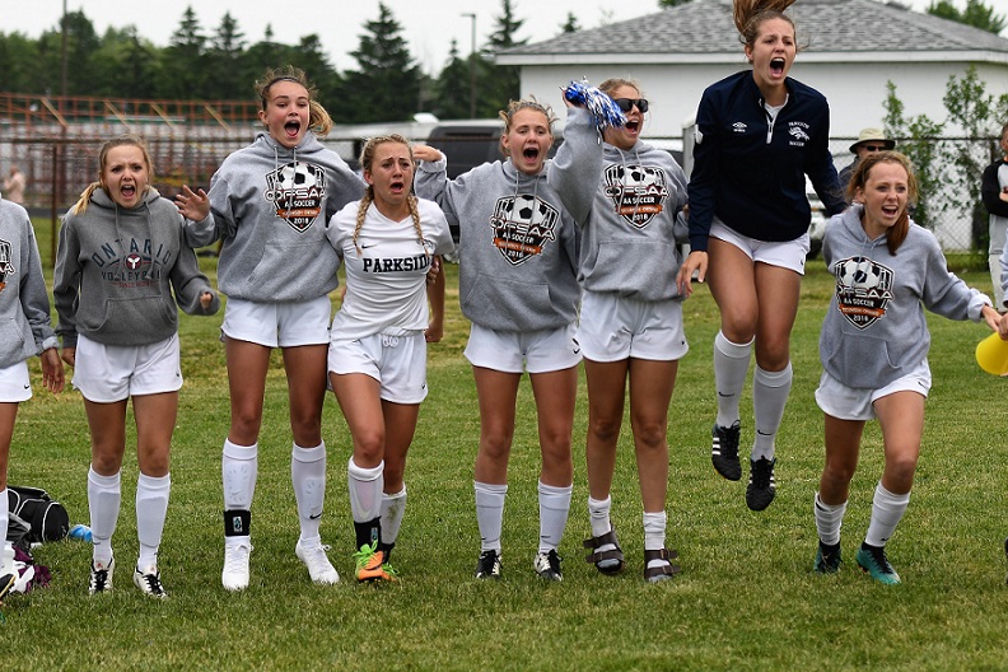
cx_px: 557
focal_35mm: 131
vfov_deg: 10.5
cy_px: 314
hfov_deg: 15.6
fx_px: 3668
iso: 100
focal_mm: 70
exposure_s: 1/1000
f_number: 2.8
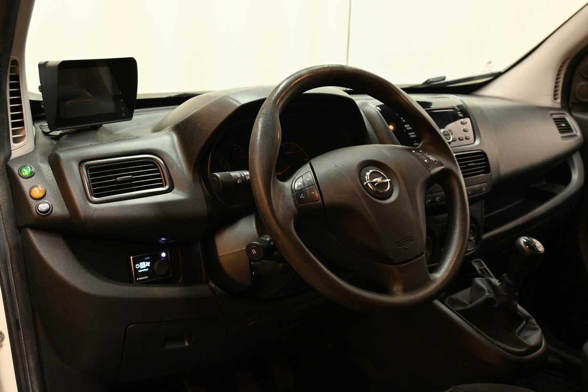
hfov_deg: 52.2
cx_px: 294
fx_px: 600
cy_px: 196
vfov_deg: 36.2
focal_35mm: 37
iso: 3600
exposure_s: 1/40
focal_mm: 24.5
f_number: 6.3
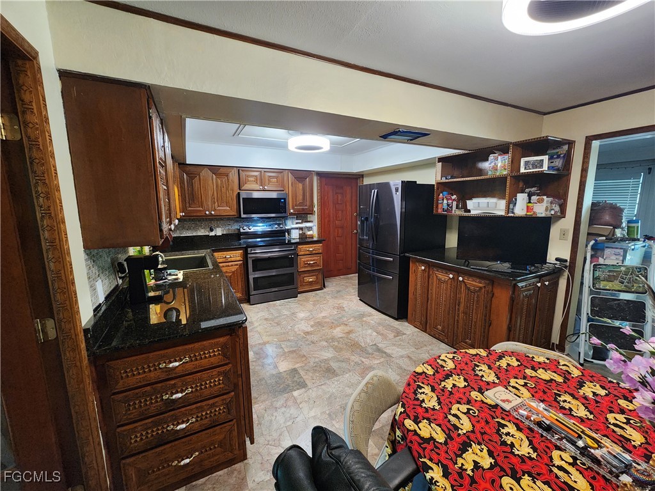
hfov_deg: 106.2
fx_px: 246
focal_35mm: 13
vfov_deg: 89.9
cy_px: 246
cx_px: 328
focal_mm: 2.2
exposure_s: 1/28.5
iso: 640
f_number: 2.2
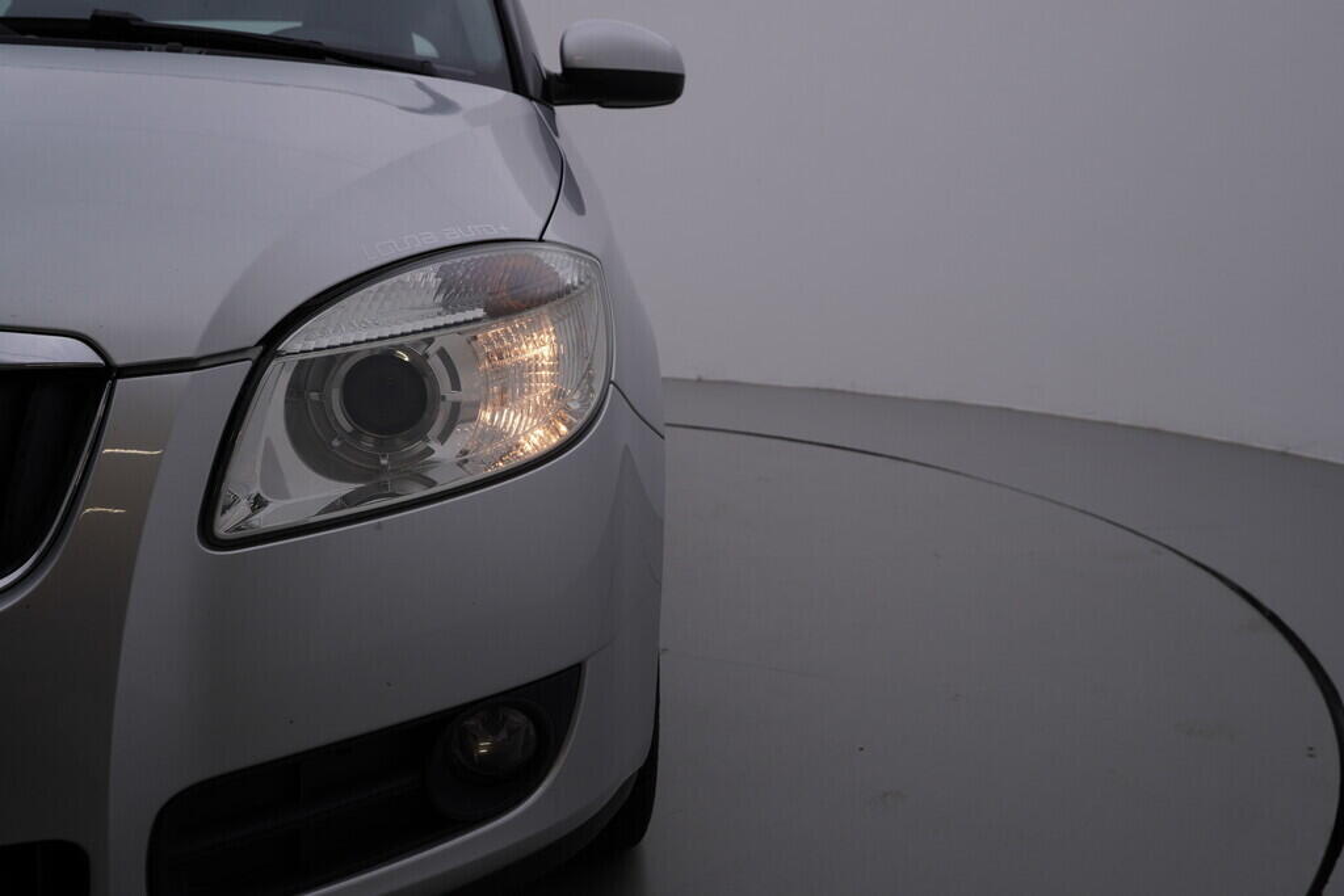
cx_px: 672
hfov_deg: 53.1
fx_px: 1344
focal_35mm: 36
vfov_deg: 36.9
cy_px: 448
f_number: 5.6
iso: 125
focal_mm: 24
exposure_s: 1/160
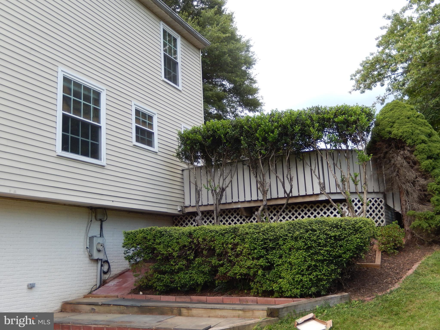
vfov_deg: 39.7
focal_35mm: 36
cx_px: 220
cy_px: 165
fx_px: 458
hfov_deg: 51.4
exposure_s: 1/100
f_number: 4
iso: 125
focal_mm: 6.5
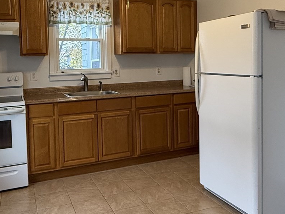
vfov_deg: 39.2
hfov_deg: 51.4
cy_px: 71
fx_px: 296
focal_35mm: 36
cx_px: 144
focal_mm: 2.22
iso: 320
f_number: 2.2
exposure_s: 1/120
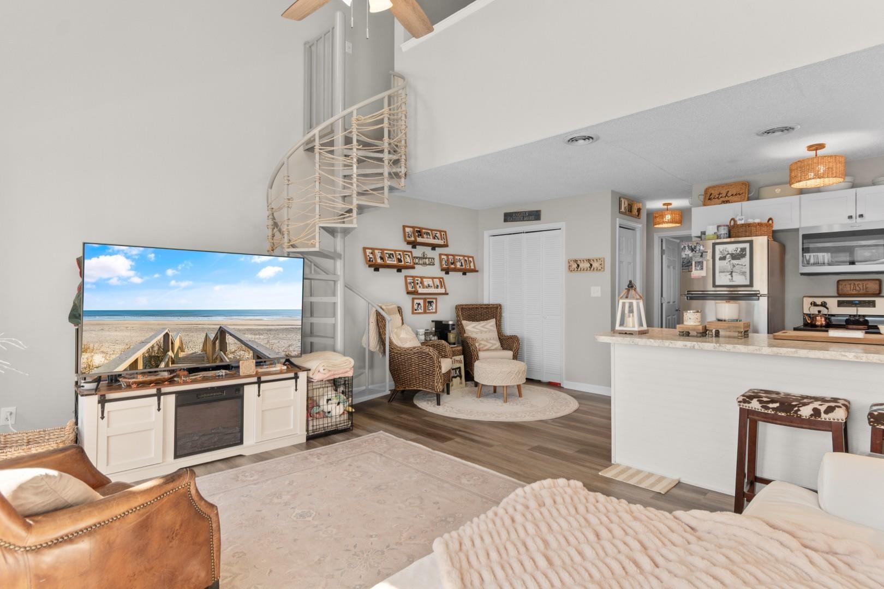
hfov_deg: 90.0
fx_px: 442
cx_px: 442
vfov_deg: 67.4
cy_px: 294
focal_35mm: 18
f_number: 4.8
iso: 100
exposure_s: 1/3
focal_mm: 12
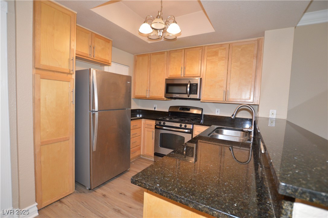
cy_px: 109
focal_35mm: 16
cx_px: 164
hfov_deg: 95.0
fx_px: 150
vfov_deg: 71.9
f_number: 3.5
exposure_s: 1/60
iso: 800
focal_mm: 11
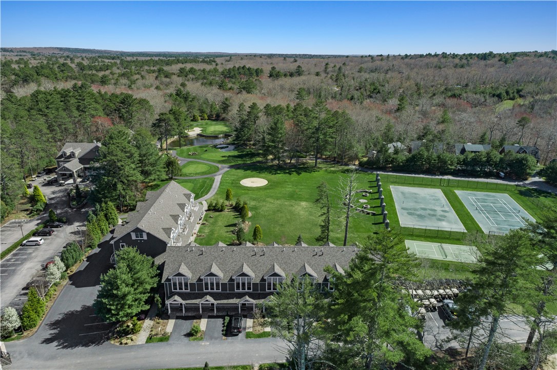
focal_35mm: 24
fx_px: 371
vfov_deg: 53.1
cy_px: 185
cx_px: 278
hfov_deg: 73.8
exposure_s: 1/500
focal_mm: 8.8
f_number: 8
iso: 200
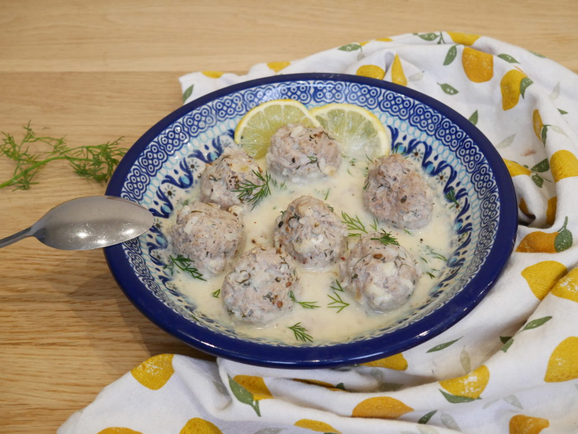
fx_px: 935
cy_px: 217
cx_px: 289
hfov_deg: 34.3
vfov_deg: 26.1
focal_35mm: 56
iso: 1600
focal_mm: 28
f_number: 5.3
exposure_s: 1/60
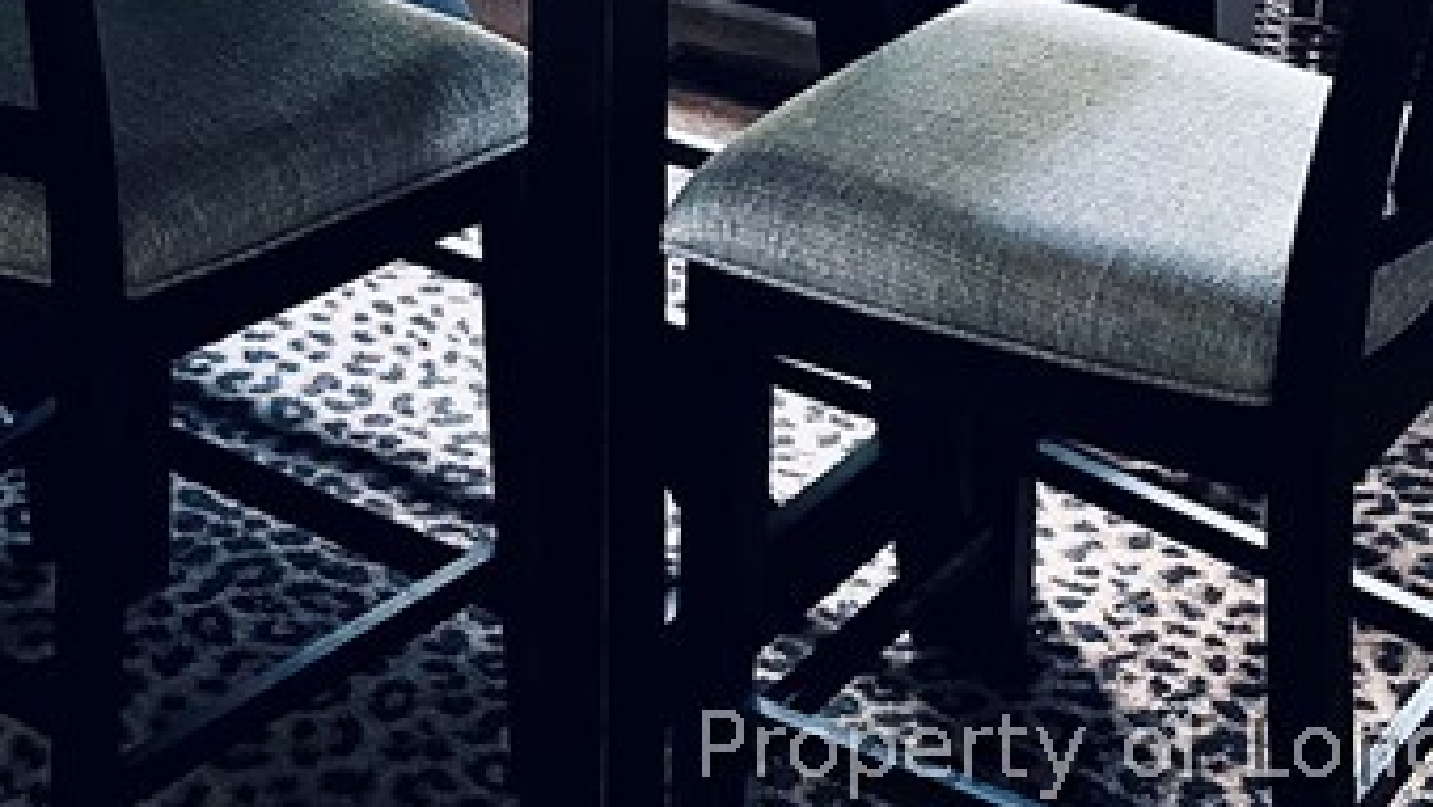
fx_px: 3003
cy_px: -807
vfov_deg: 13.2
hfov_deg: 26.8
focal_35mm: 79
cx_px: 588
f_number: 1.78
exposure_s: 1/60
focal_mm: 6.86
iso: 500
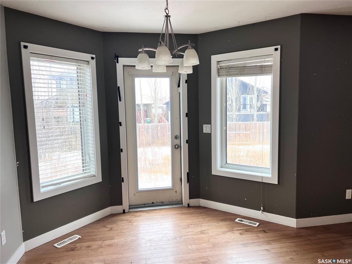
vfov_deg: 53.1
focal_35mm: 26
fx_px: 264
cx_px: 176
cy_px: 132
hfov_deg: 67.3
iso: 64
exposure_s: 1/120
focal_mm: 5.7
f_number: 1.5
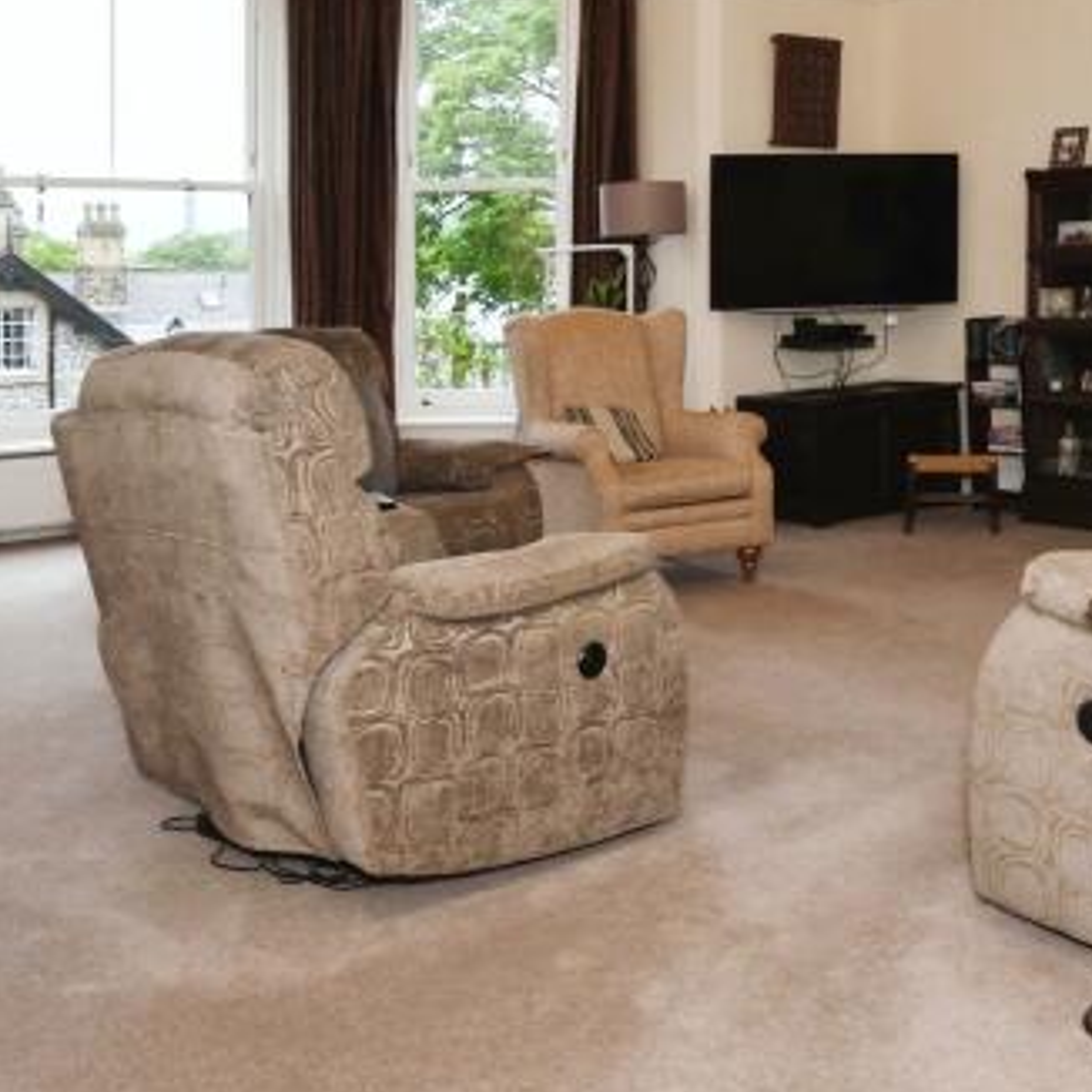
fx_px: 1428
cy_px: 266
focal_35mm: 40
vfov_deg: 40.6
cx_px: 630
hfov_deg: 41.7
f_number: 8
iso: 400
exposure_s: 1/60
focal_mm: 10
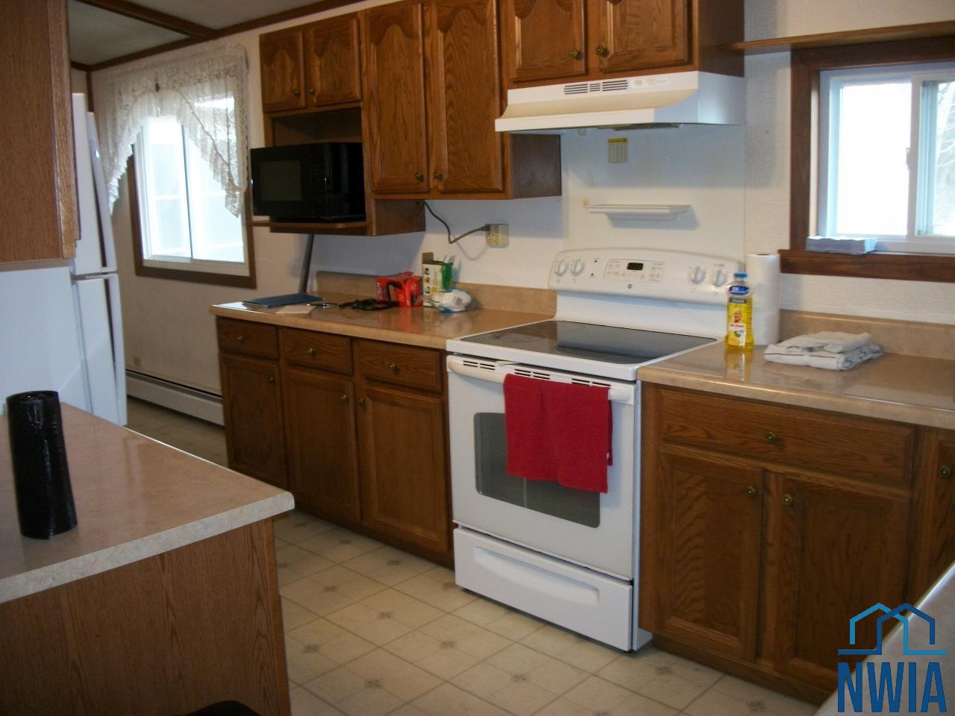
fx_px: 883
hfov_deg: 56.8
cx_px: 478
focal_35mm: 32
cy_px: 358
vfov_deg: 44.2
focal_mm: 5.7
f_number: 2.9
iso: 160
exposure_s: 1/30
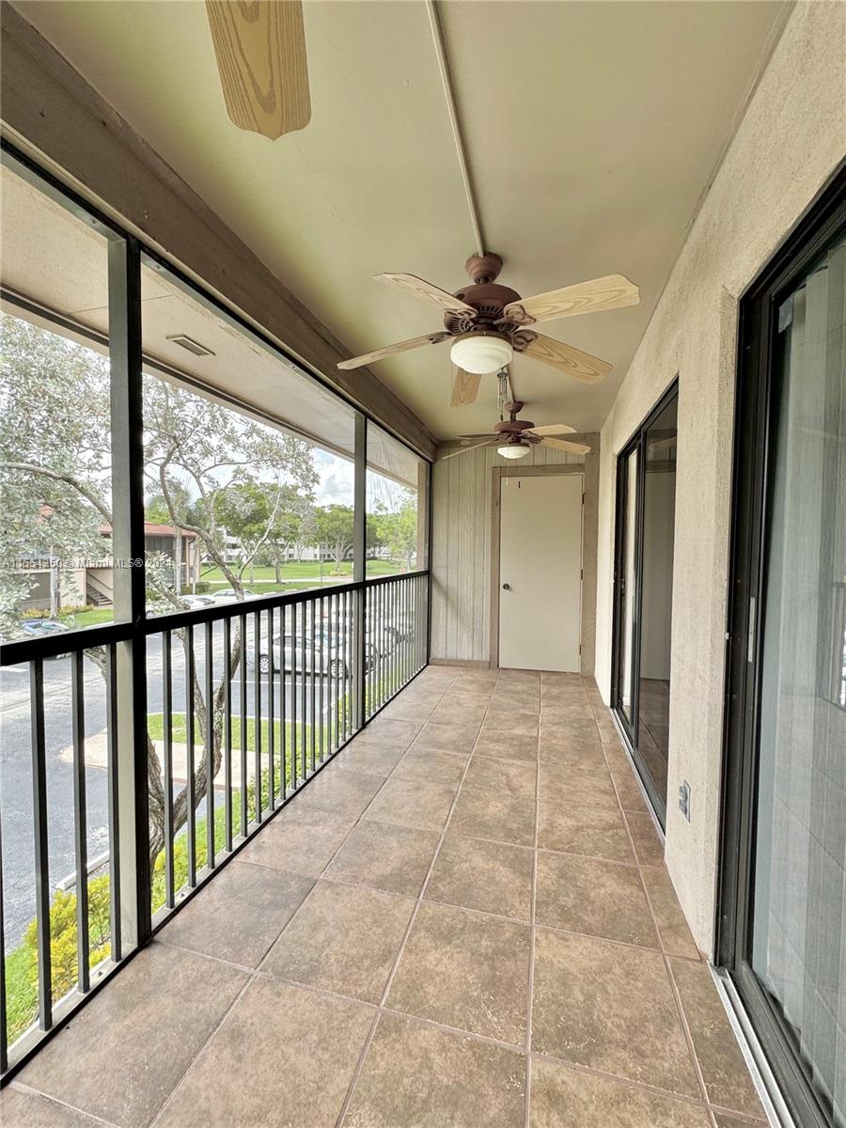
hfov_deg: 85.7
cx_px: 423
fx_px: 456
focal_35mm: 14
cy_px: 564
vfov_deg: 102.1
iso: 40
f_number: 2.2
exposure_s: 1/119
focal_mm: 2.22
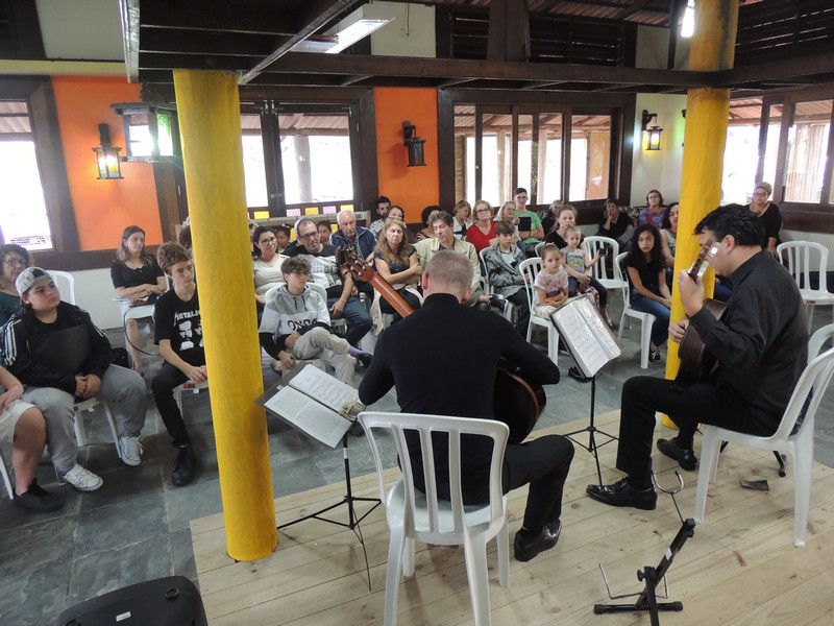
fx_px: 578
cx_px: 417
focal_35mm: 24
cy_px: 313
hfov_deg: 71.6
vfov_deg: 56.8
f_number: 3
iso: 400
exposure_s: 1/20
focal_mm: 4.3
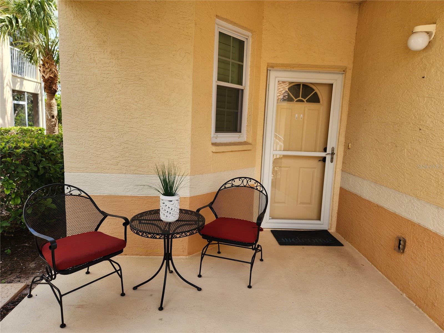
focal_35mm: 23
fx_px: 295
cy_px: 166
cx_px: 222
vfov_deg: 58.9
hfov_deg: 73.9
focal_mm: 5.4
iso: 20
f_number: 1.8
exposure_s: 1/412
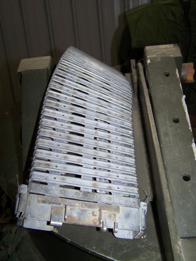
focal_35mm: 38
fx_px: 286
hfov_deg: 37.8
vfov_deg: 48.9
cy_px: 130
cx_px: 98
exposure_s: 1/60
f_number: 2.8
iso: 80
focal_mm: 6.3
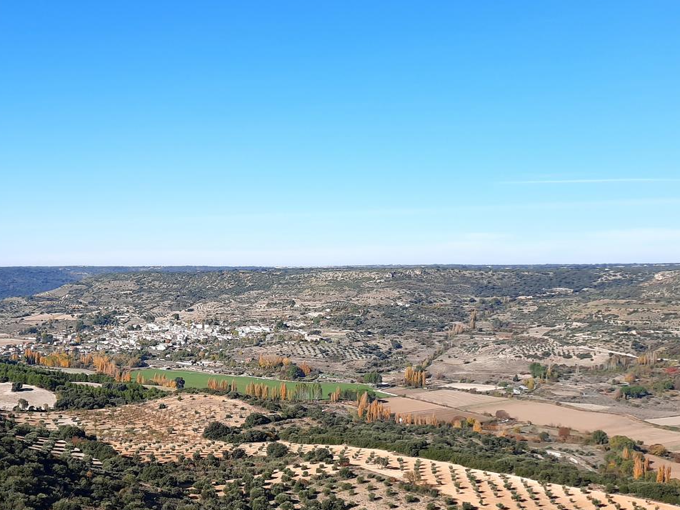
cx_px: 174
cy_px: 303
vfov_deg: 34.3
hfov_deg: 43.4
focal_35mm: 42
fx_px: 825
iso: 32
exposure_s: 1/900
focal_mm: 4.6
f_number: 2
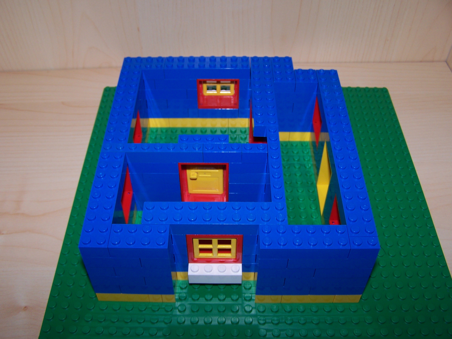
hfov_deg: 49.0
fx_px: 496
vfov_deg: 37.7
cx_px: 226
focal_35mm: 38
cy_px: 170
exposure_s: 1/60
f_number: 2.8
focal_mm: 6.3
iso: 80
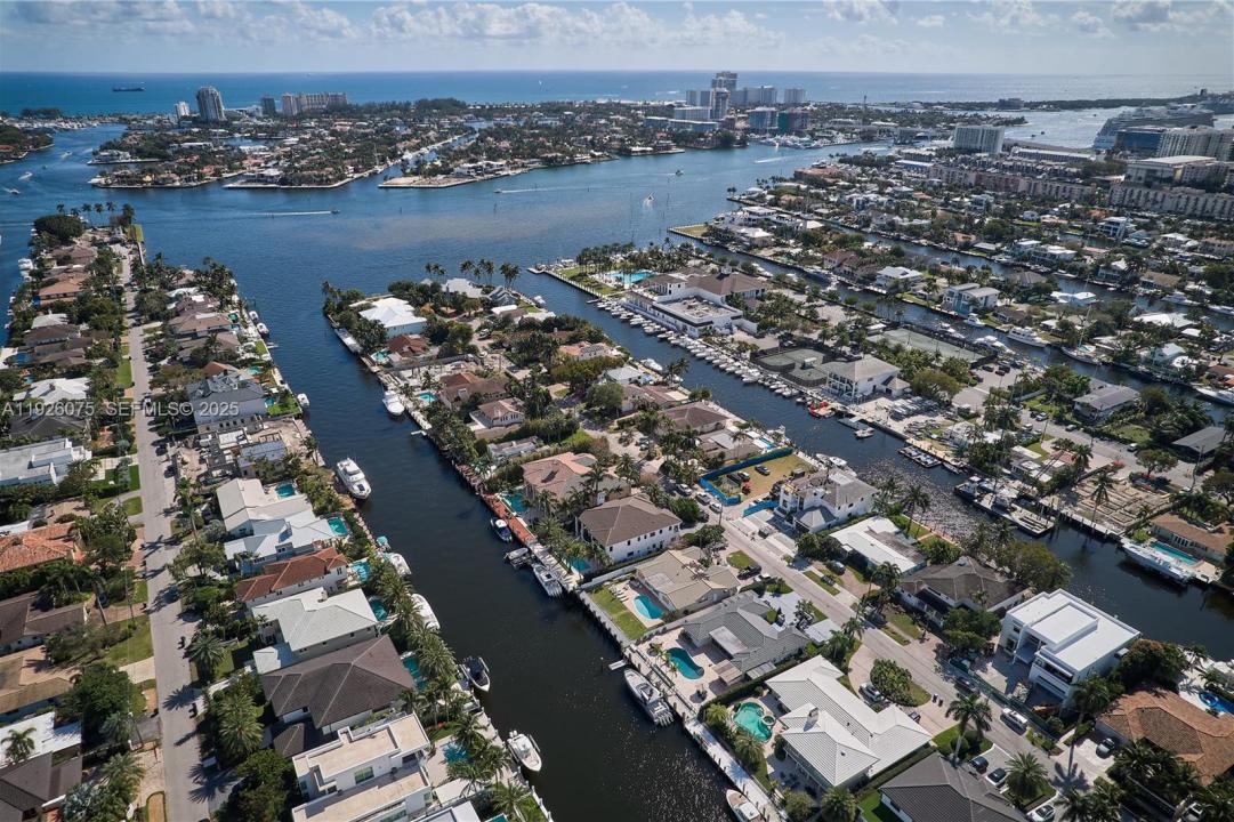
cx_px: 617
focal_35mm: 22
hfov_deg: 78.6
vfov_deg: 57.2
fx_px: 754
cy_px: 411
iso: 110
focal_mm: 8.38
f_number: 2.8
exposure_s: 1/60
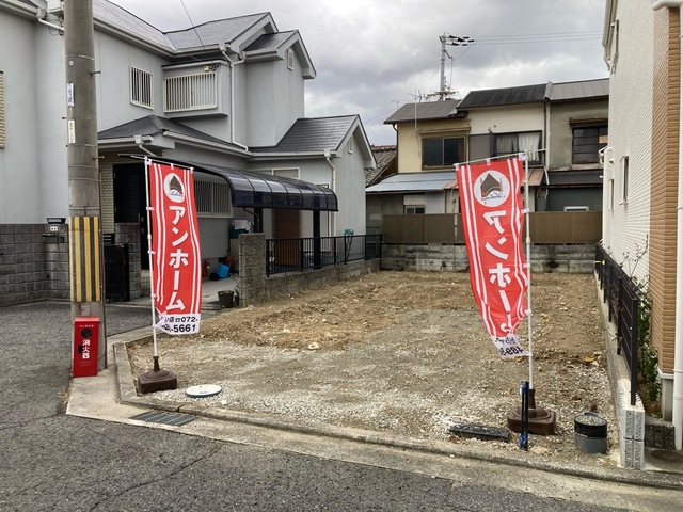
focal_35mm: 28
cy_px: 256
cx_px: 342
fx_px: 552
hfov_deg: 63.4
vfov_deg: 49.7
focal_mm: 3.99
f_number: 1.8
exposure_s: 1/257
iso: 20
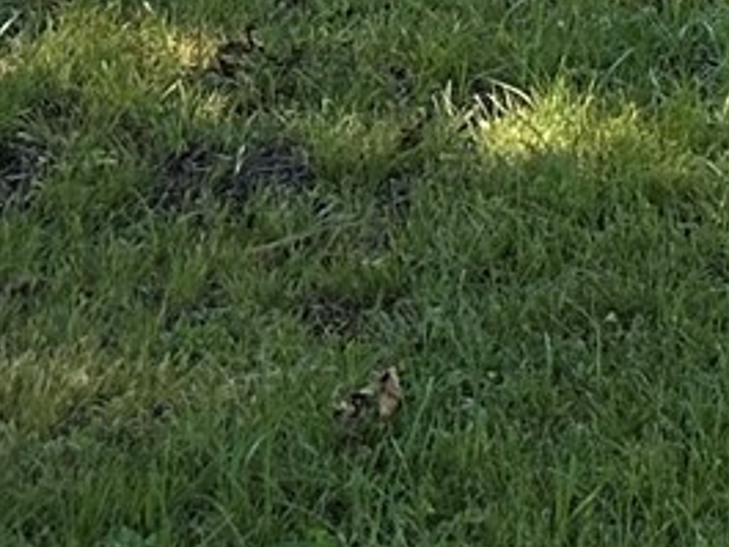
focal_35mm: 174
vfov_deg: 7.3
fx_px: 3666
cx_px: 1604
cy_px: -1248
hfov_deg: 10.2
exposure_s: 1/1321
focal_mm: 6.86
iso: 80
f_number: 1.78
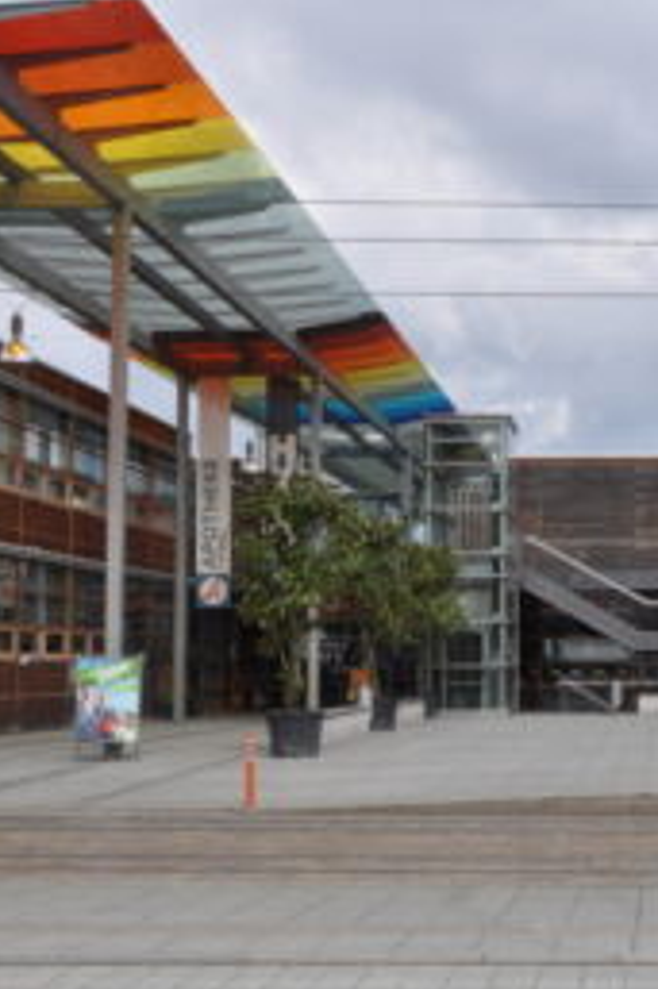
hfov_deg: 22.4
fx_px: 1592
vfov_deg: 34.4
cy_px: 570
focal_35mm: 58
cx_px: 673
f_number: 11
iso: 200
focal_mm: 22
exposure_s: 1/125
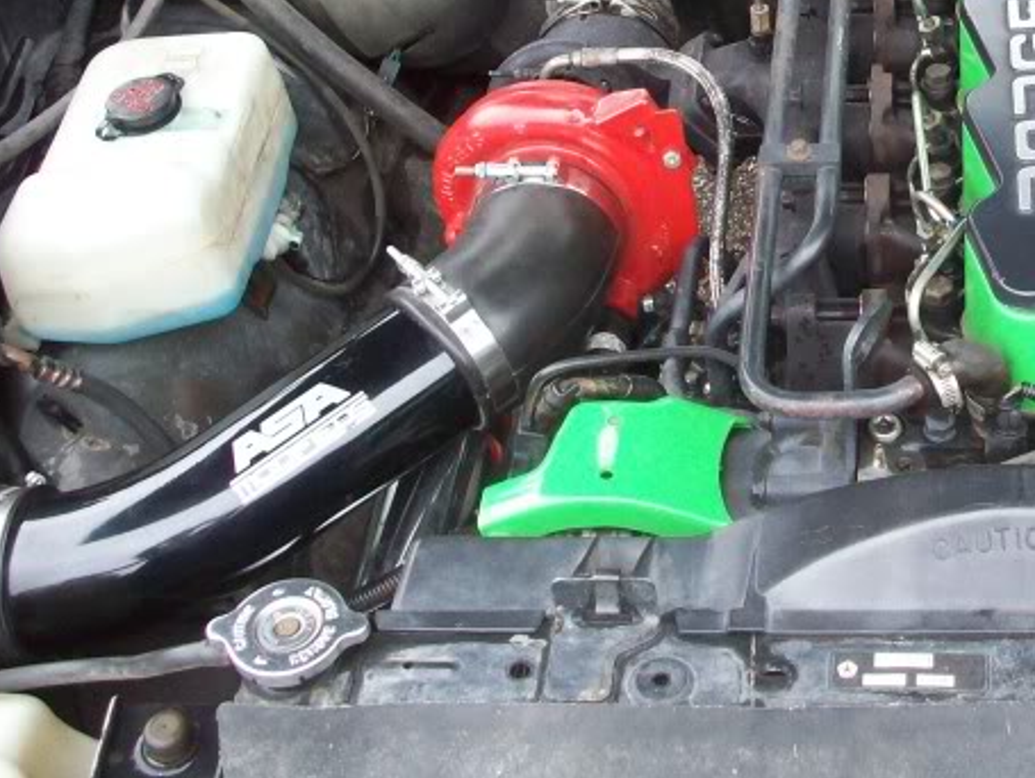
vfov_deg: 22.2
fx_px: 1945
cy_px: 116
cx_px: 855
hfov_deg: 29.0
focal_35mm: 65
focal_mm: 6.2
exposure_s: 1/39.6
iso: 160
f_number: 2.8
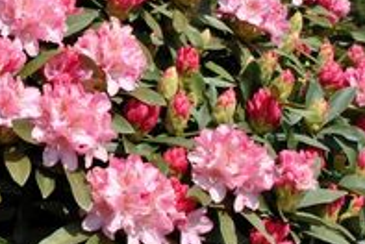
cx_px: -106
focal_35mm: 141
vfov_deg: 9.8
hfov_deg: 14.0
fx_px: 1430
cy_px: 121
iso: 100
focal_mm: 25
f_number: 8
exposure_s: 1/250
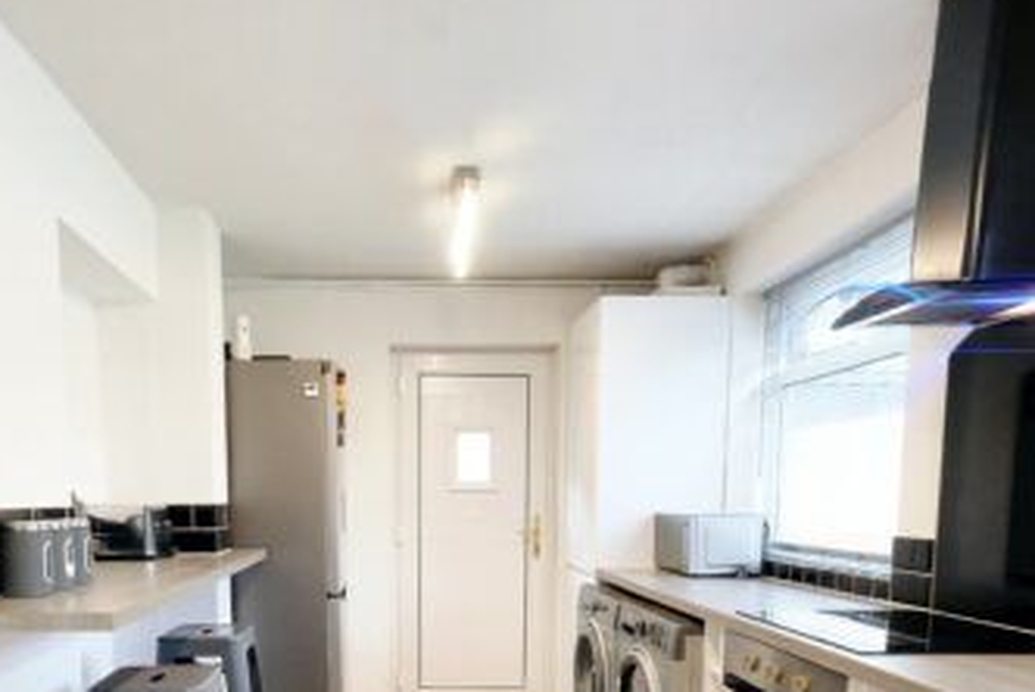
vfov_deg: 46.4
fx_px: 748
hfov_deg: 68.6
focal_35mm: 26
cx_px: 412
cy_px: 577
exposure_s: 1/85
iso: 4000
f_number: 5.6
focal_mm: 10
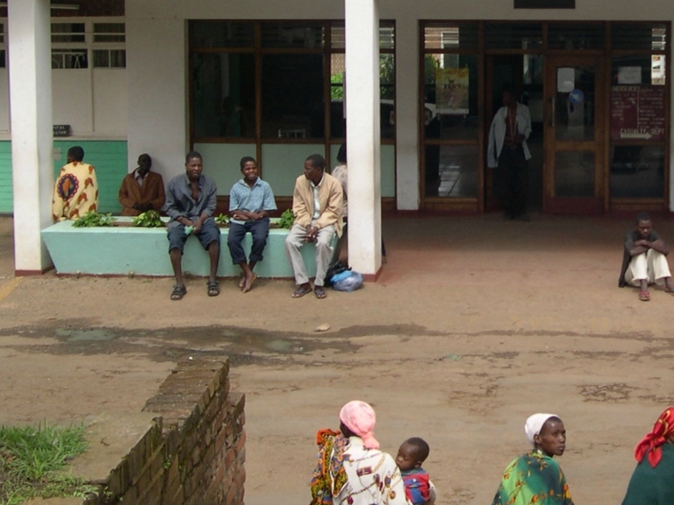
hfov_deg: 25.4
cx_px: 575
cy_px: 129
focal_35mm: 75
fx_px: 1460
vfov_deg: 19.5
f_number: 7.6
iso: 100
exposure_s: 1/97.3
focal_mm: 8
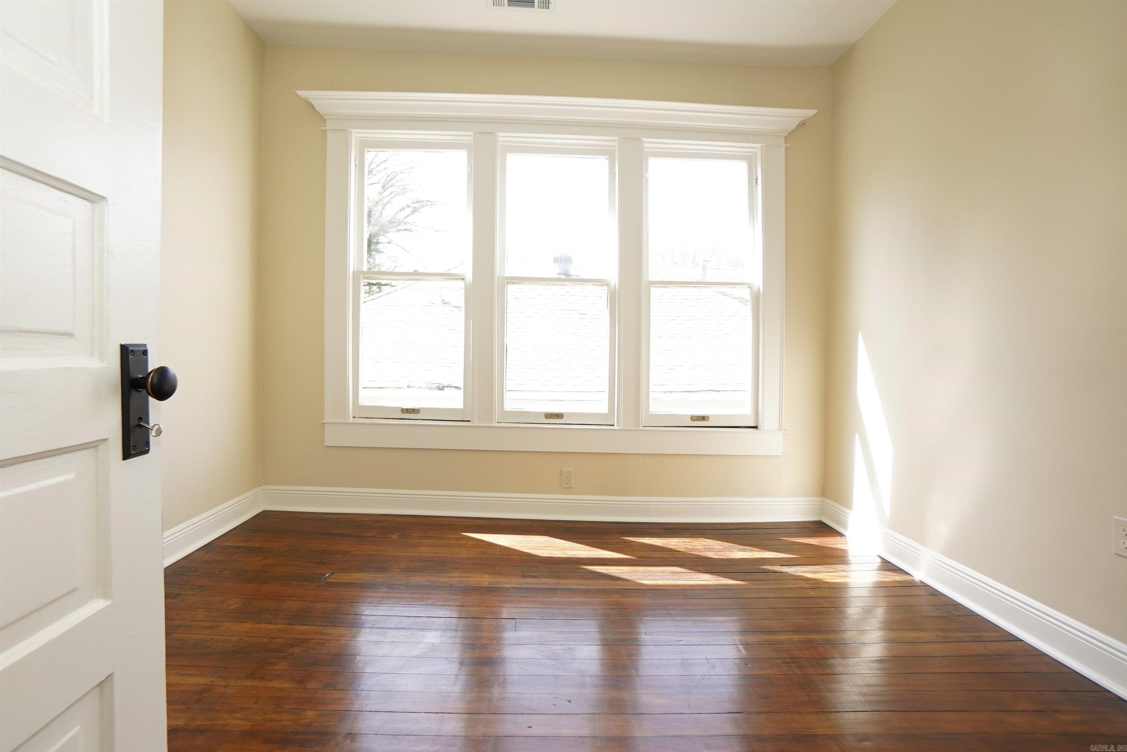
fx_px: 470
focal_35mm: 15
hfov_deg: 100.4
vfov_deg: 77.3
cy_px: 376
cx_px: 564
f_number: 4.5
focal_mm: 10
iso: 400
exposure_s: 1/160
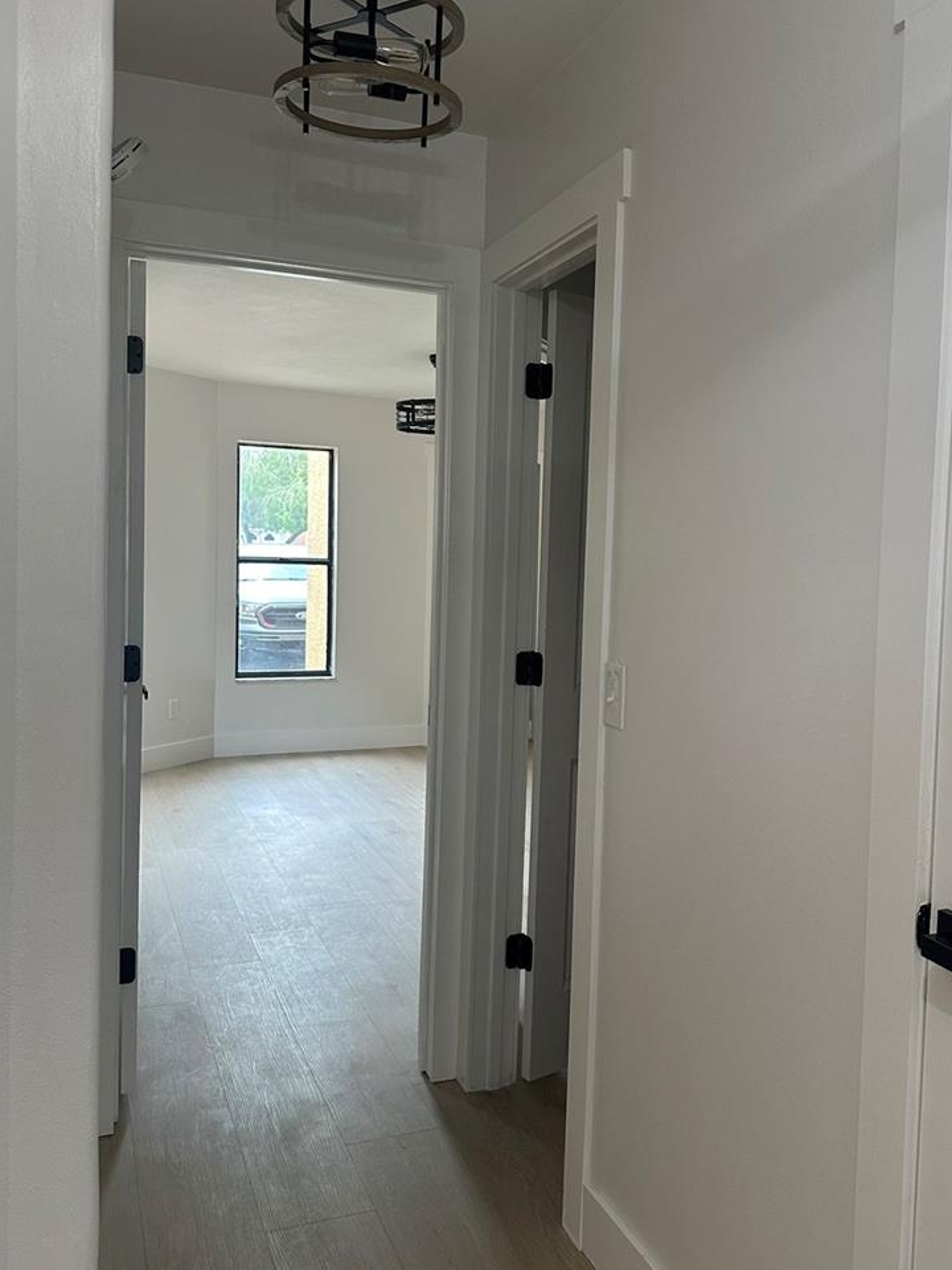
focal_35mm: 30
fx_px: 1100
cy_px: 602
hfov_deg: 46.6
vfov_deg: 59.9
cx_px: 555
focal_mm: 6.86
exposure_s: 1/120
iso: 200
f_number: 1.78
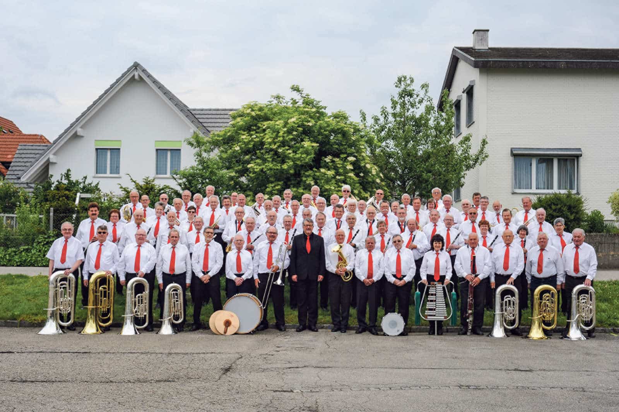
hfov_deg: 39.6
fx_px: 859
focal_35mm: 50
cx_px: 310
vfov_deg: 26.9
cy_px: 206
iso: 200
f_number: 8
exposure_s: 1/500
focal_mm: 50
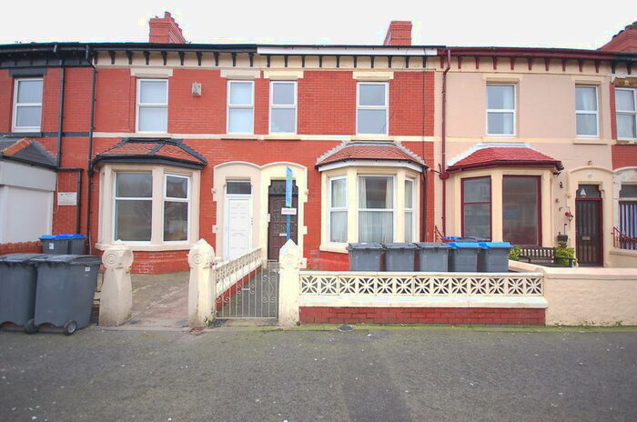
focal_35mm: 15
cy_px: 211
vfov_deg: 77.1
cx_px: 318
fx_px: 265
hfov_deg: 100.5
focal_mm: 10
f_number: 4
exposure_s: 1/200
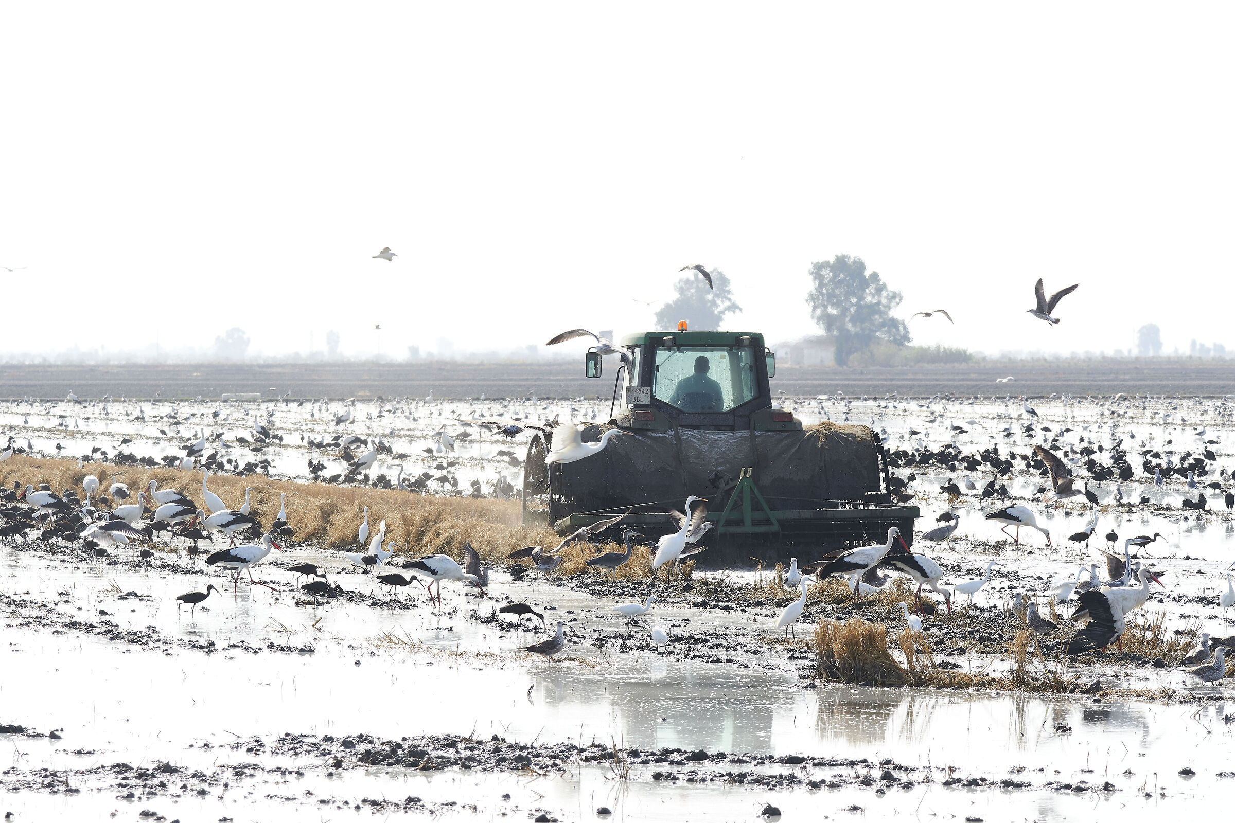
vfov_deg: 5.6
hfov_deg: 8.3
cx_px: 618
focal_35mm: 247
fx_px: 8473
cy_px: 412
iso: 400
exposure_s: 1/400
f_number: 10
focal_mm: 165
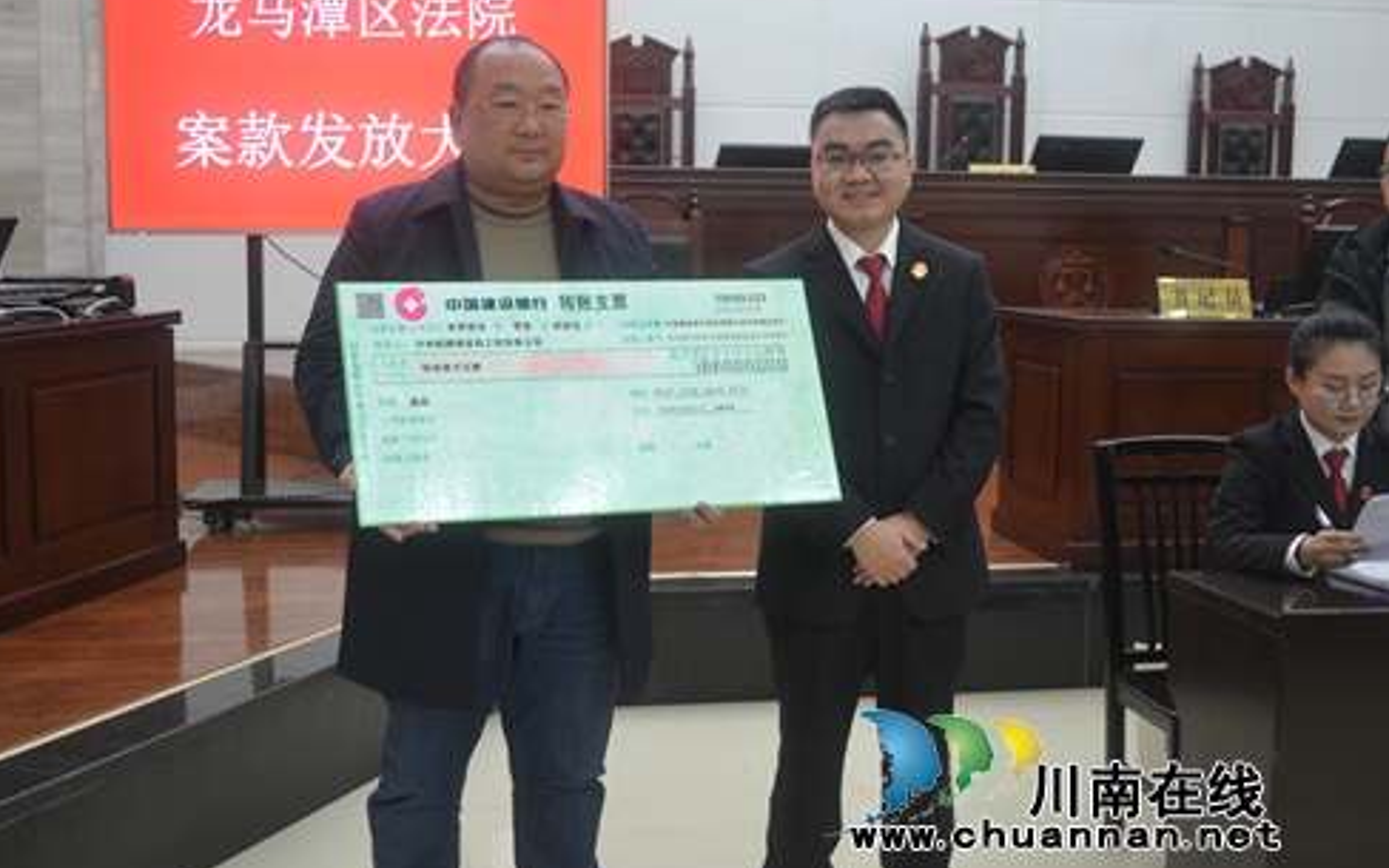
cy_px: 428
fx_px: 1779
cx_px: 680
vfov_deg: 27.4
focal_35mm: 47
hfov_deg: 42.6
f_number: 4.5
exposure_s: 1/25
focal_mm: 30
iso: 800
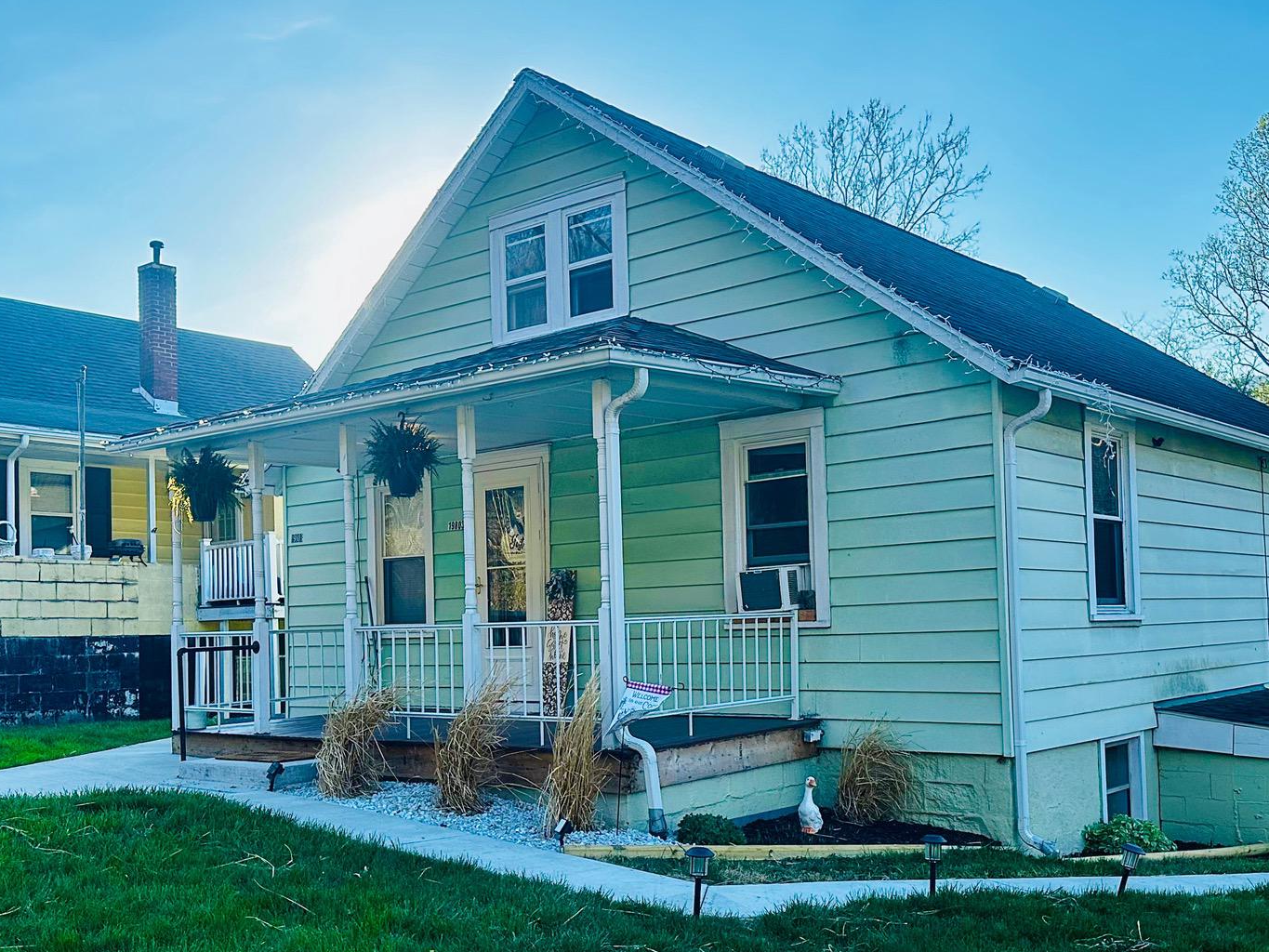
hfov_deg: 51.2
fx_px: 1320
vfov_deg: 39.4
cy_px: 588
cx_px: 705
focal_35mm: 36
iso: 80
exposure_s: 1/1880
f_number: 1.78
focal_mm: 6.86
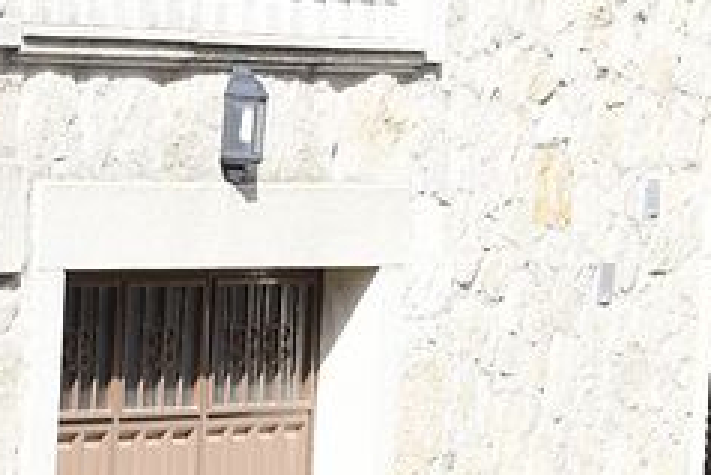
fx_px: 10592
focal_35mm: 536
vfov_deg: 2.6
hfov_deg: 3.8
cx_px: 890
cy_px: 704
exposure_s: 1/320
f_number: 8
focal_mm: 150
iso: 400
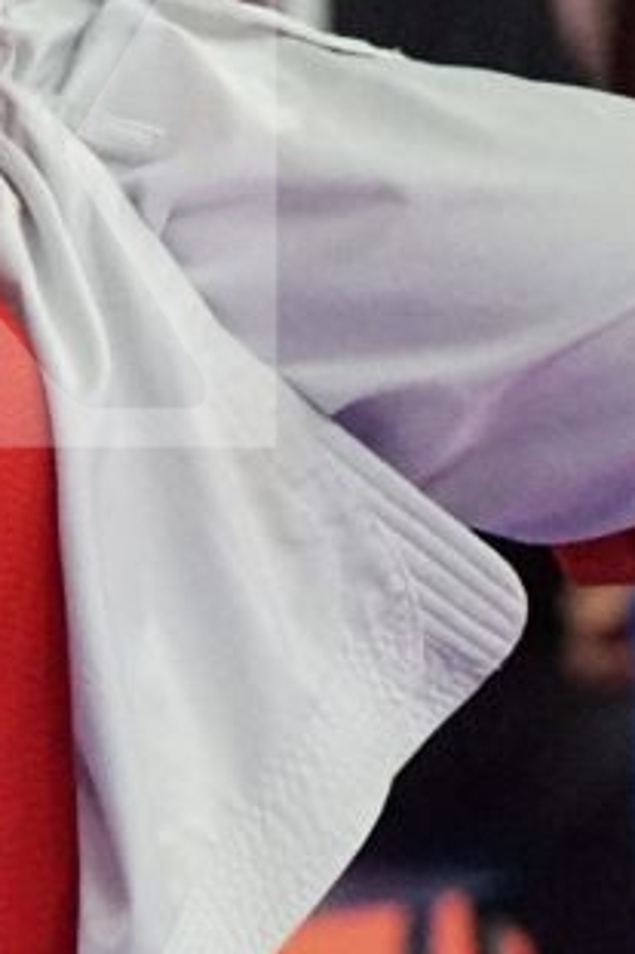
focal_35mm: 1043
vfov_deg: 2.0
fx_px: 27625
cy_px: 169
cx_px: 1031
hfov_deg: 1.3
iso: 3200
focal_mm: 120
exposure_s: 1/2000
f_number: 2.8
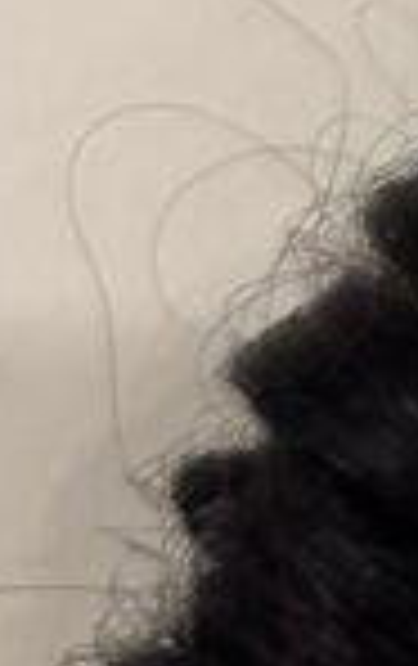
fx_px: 3196
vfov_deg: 10.6
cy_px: -770
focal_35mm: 176
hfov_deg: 6.6
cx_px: 1380
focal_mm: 6.76
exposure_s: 1/60
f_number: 1.78
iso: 400
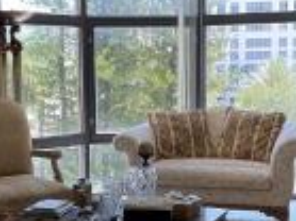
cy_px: 134
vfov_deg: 19.6
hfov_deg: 26.0
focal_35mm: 75
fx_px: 641
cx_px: 130
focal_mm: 5.1
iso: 40
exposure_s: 1/121
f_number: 1.6
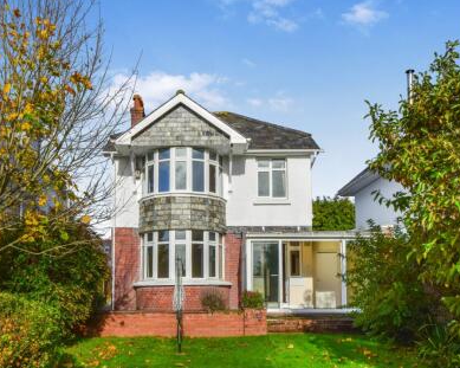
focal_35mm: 31
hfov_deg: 57.1
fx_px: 422
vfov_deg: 47.1
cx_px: 207
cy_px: 185
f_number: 11
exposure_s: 1/500
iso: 200
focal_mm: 18
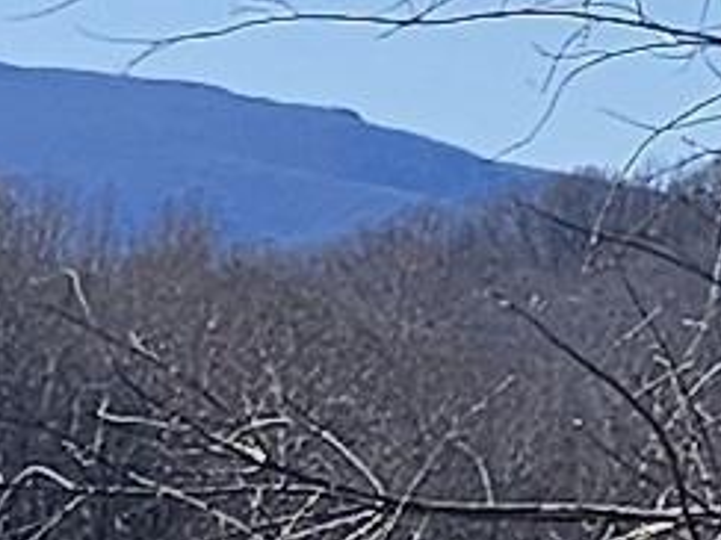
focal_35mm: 112
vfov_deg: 12.0
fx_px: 2333
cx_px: -194
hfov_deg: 16.7
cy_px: 1024
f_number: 1.7
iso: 10
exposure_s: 1/909
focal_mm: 6.3
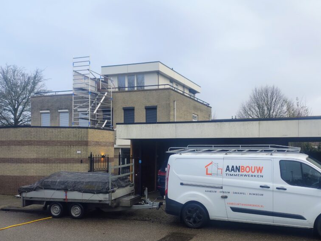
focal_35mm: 34
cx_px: 190
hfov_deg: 53.6
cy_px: 149
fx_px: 315
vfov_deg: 41.5
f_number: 1.7
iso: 152
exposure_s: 1/120
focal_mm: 4.71
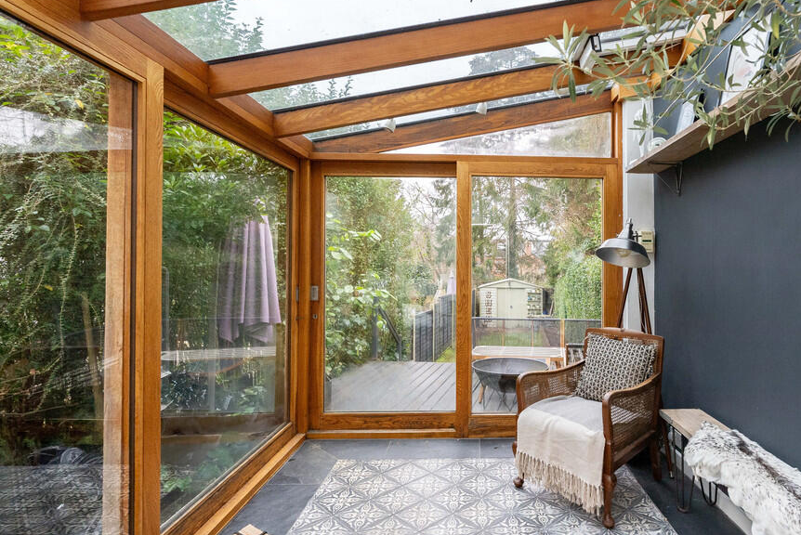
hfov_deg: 86.7
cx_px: 431
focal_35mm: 19
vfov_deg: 64.5
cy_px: 289
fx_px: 423
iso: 1250
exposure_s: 1/60
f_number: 7.1
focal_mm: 16
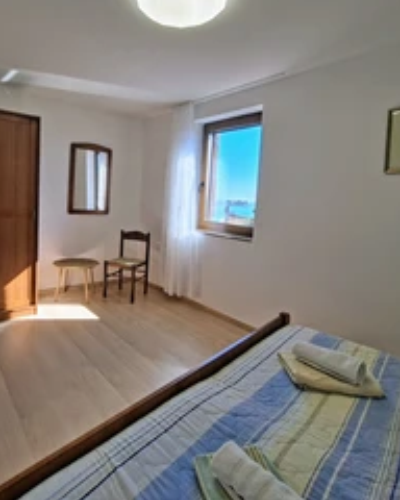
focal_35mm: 19
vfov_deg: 82.9
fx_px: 281
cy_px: 221
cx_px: 154
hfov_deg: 69.9
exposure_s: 1/209
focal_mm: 1.74
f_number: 2.2
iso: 40
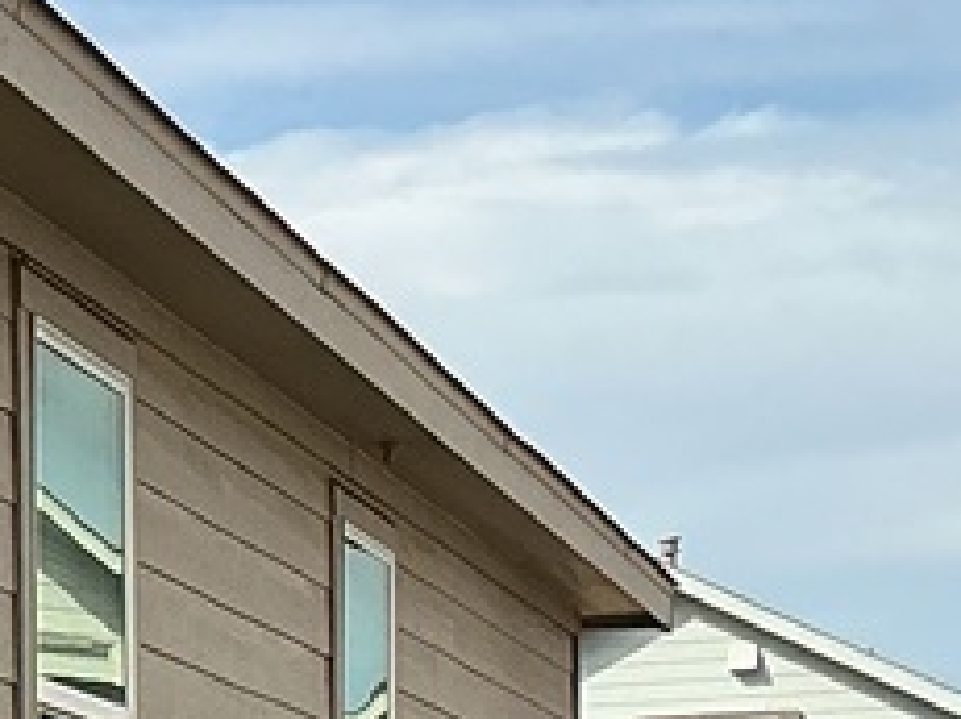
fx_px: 5022
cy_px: 1762
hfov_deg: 10.7
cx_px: -283
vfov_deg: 7.6
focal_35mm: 181
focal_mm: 3
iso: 25
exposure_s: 1/2058
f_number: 1.8
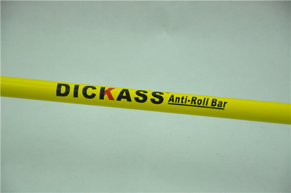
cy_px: 96
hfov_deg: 14.0
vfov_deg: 9.3
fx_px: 1186
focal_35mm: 147
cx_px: 146
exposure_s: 1/800
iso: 3200
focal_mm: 98
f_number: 5.6
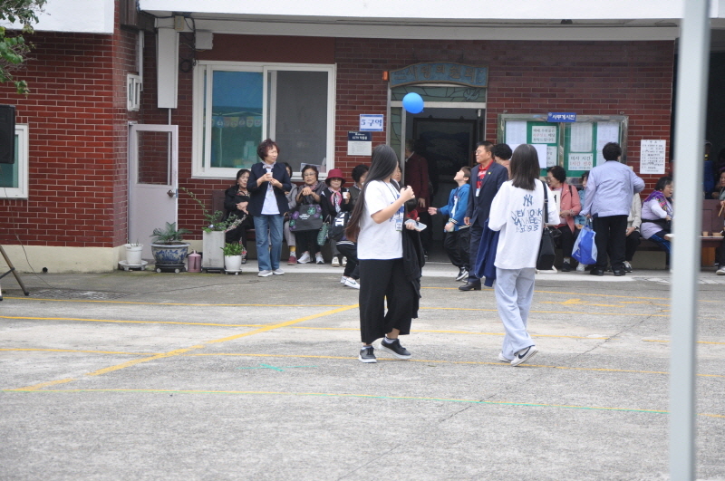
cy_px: 240
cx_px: 362
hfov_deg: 20.6
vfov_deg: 13.8
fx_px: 1991
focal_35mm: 99
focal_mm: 66
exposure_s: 1/160
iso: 200
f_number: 6.3
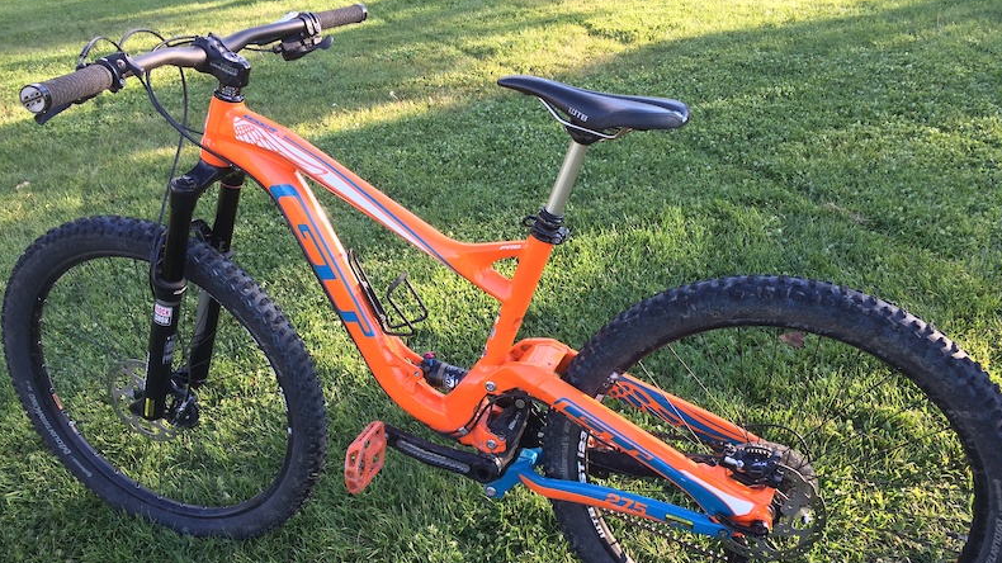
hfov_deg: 61.0
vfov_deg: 36.6
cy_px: 321
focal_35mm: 32
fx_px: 850
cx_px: 504
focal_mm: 4.15
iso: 32
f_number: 2.2
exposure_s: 1/134
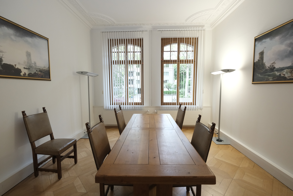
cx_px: 146
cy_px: 98
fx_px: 122
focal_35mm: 15
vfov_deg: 77.3
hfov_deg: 100.4
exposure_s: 1/60
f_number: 5.6
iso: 2000
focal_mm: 10
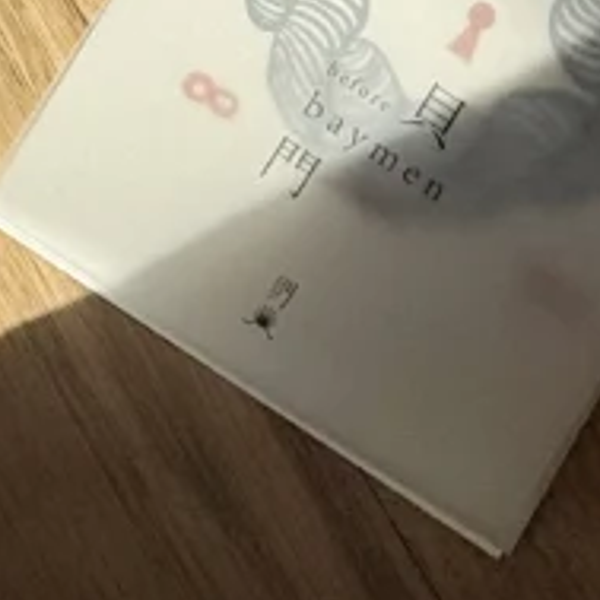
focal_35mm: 323
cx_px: -371
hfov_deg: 5.4
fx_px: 6334
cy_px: -1057
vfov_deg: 5.2
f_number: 1.78
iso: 64
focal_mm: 6.76
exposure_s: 1/3378
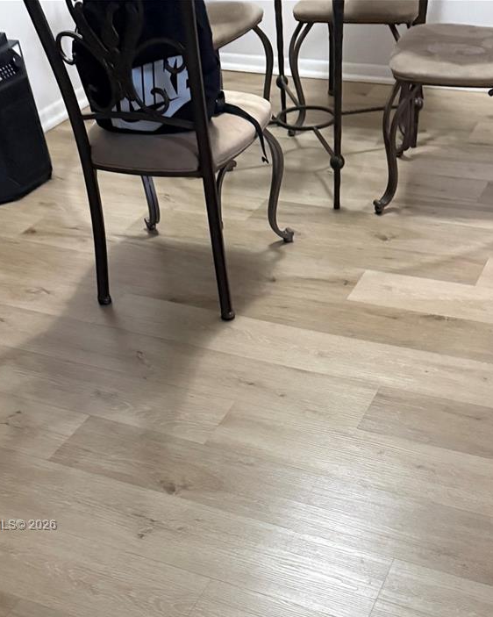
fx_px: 730
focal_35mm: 40
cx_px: 289
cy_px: 526
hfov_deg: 37.2
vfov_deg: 42.9
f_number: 1.78
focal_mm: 6.76
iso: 1000
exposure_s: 1/40
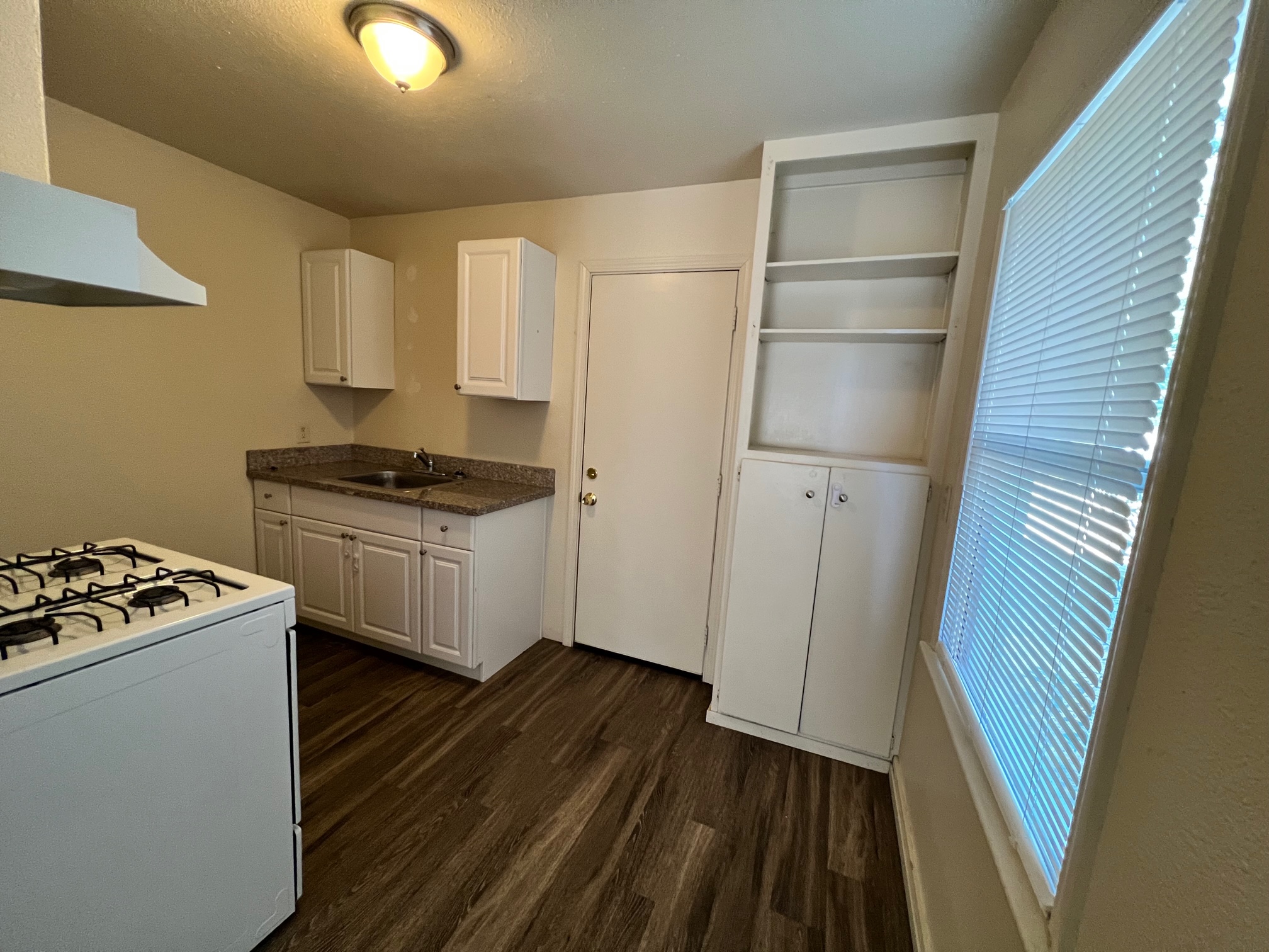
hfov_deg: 106.2
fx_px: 477
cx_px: 634
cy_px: 476
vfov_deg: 89.9
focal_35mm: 13
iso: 320
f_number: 1.8
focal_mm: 1.57
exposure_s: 1/60
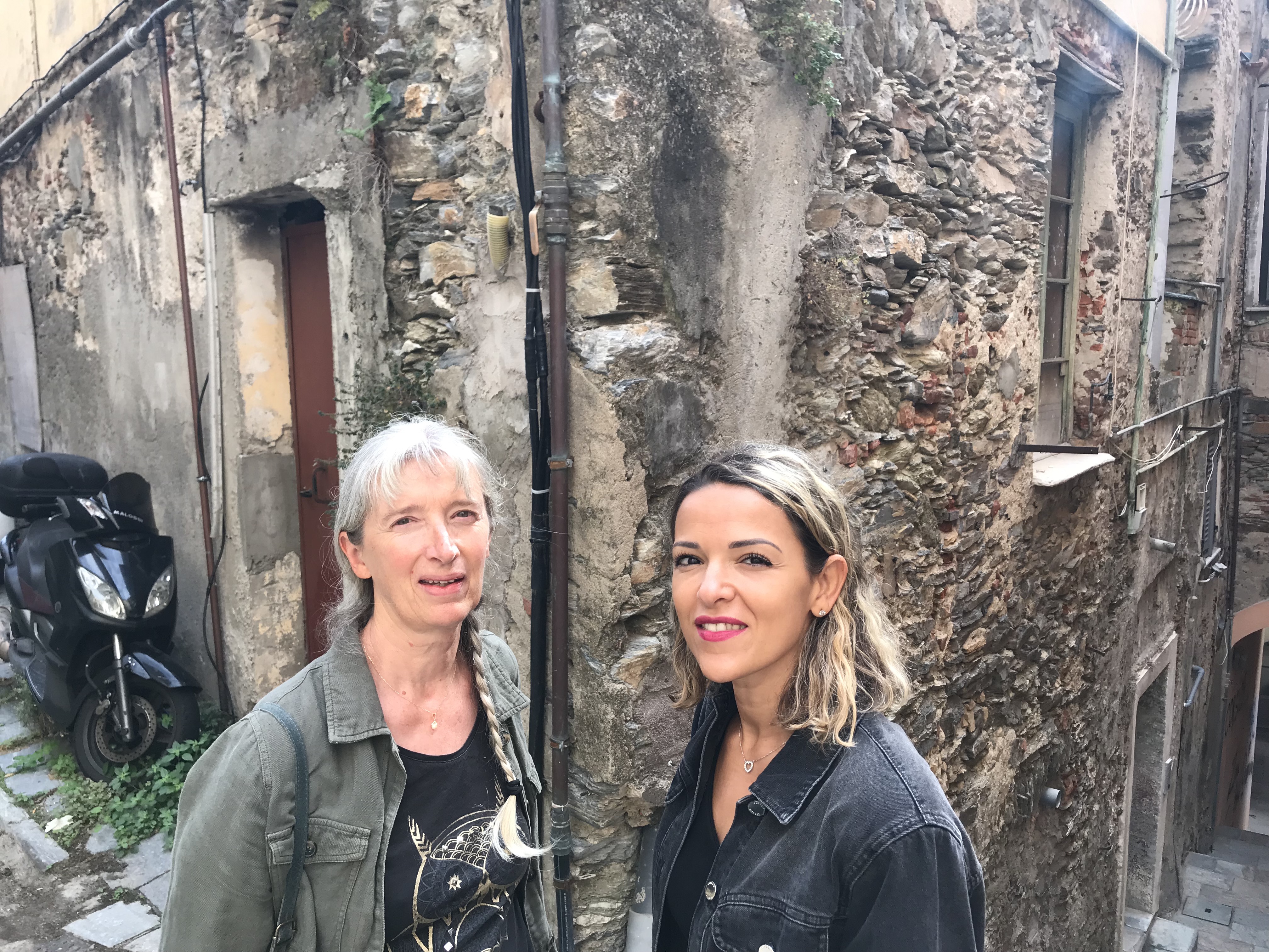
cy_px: 476
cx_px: 634
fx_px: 1026
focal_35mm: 28
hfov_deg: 63.4
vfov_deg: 49.7
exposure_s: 1/137
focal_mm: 3.99
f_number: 1.8
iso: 20
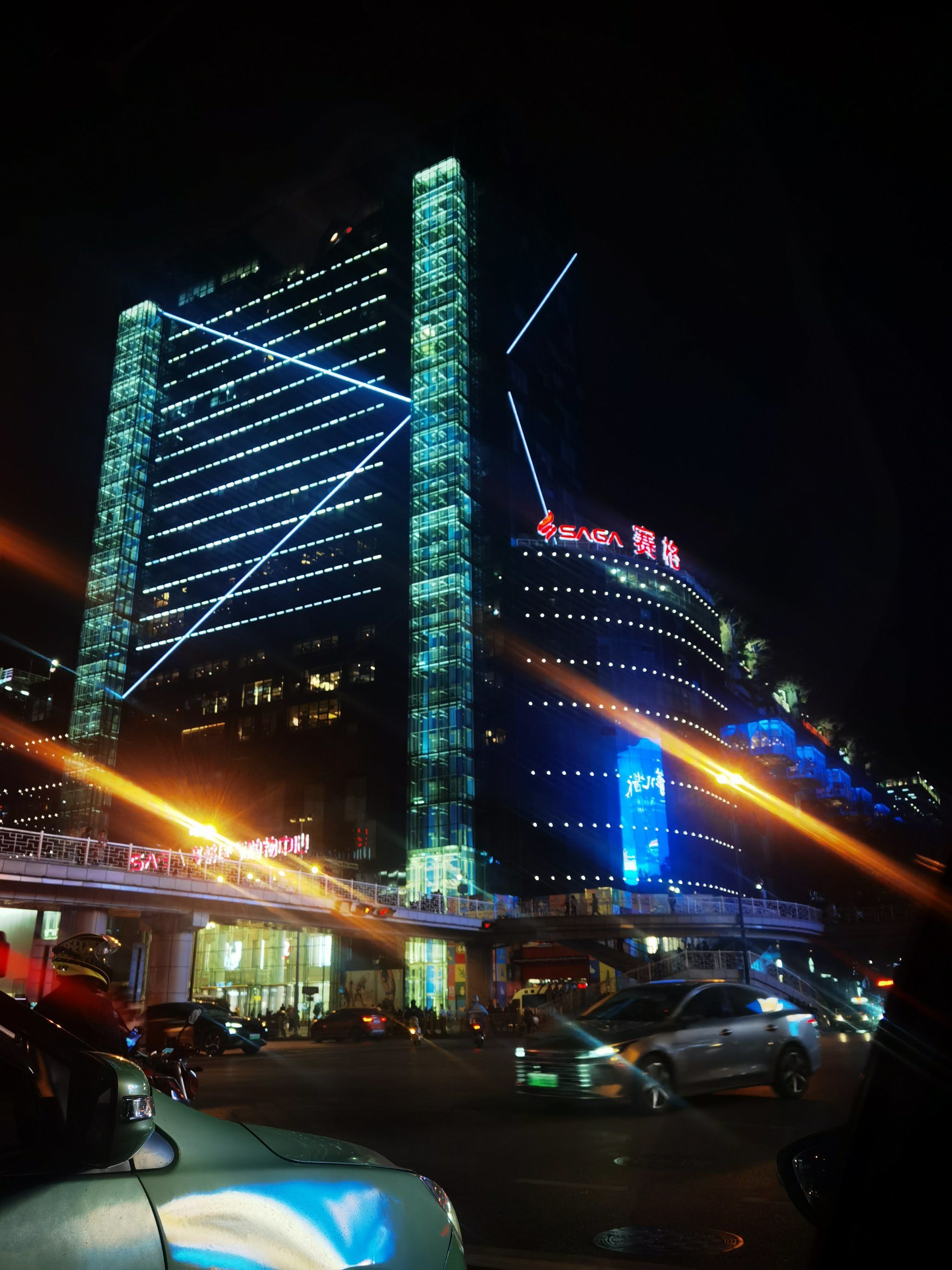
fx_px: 1027
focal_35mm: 28
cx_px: 476
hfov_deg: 49.7
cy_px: 635
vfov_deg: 63.4
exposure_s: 1/33.3
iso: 400
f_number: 1.9
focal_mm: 6.71
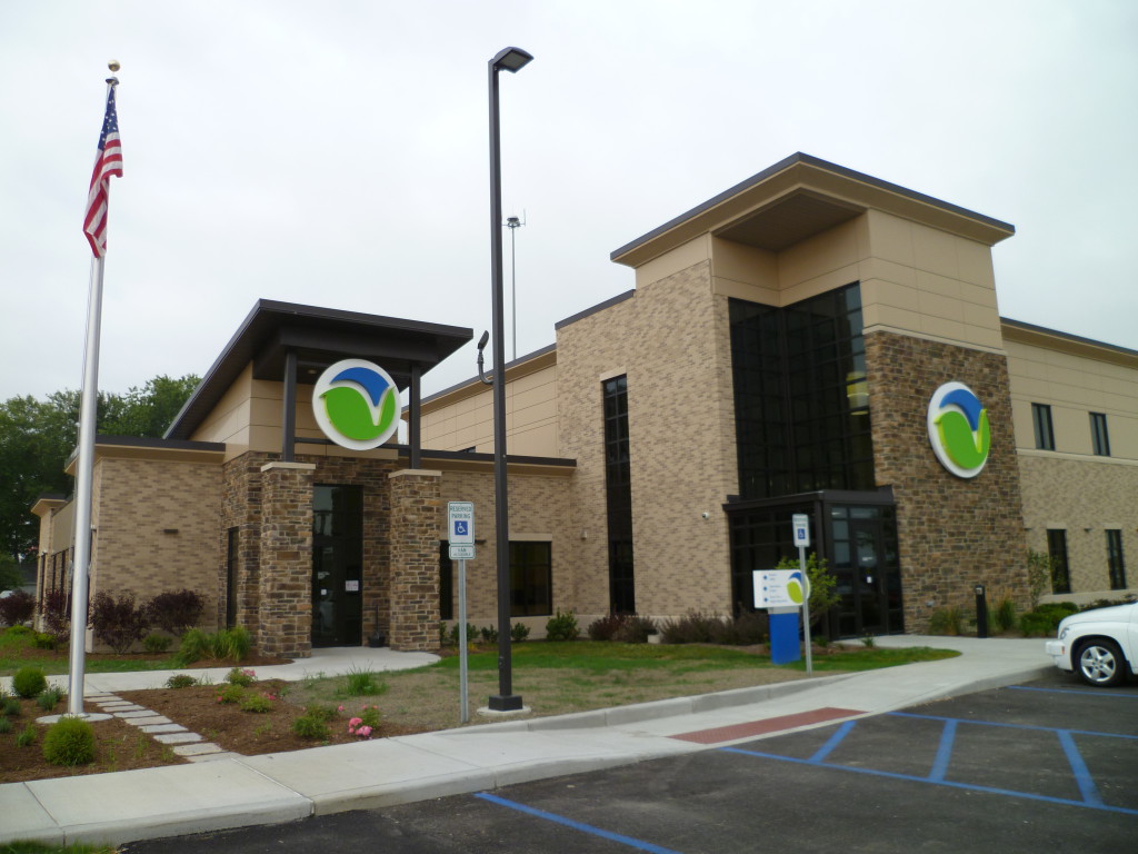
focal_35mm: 28
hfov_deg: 63.4
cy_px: 427
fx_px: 920
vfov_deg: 49.7
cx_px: 569
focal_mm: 5
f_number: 2.8
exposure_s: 1/160
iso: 80
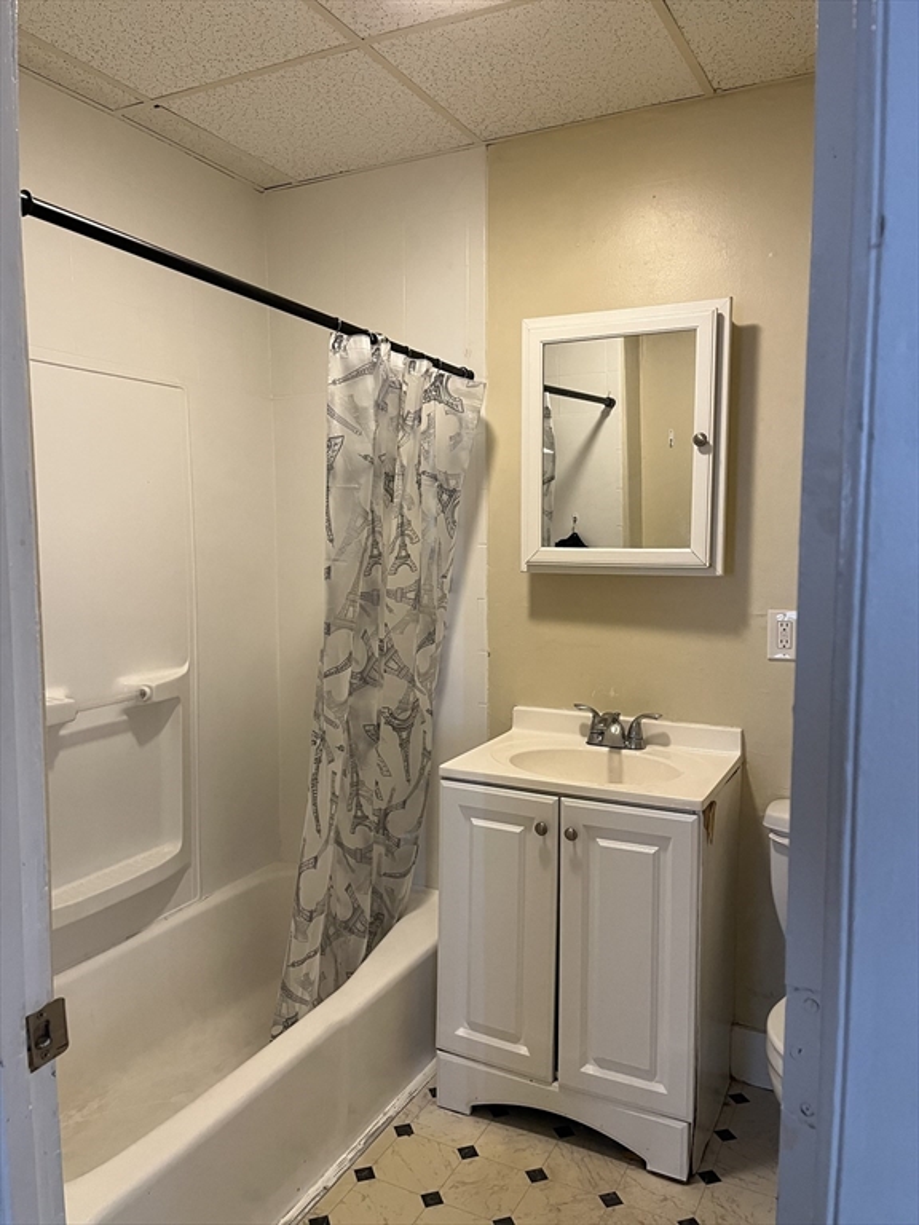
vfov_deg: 67.3
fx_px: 920
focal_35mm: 26
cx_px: 460
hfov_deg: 53.1
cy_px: 612
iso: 200
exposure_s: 1/60
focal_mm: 5.1
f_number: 1.6
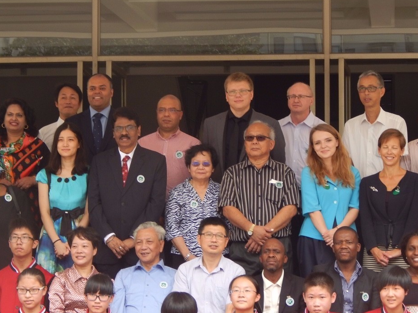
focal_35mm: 146
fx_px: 1762
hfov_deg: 13.5
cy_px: 170
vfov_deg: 10.2
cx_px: 252
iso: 125
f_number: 4.5
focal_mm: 18.7
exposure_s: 1/200
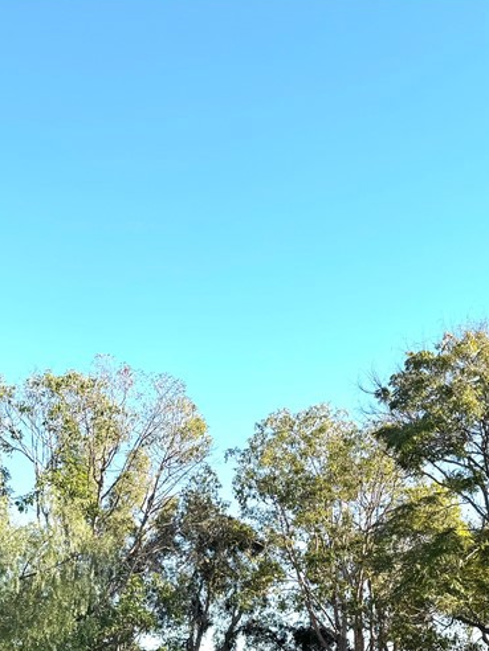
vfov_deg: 37.1
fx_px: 942
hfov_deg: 28.7
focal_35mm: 50
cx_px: 358
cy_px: 499
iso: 80
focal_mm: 6.76
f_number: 1.78
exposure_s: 1/1678
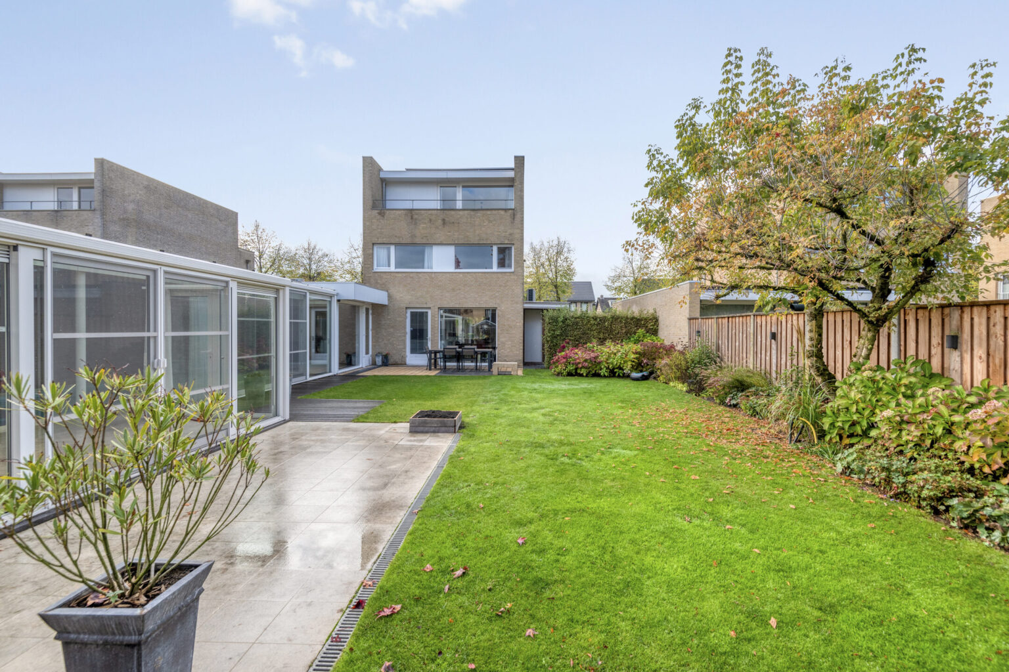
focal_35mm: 16
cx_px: 504
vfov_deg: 73.7
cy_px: 336
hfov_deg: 96.7
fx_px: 448
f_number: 8
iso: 200
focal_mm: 16
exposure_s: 1/200
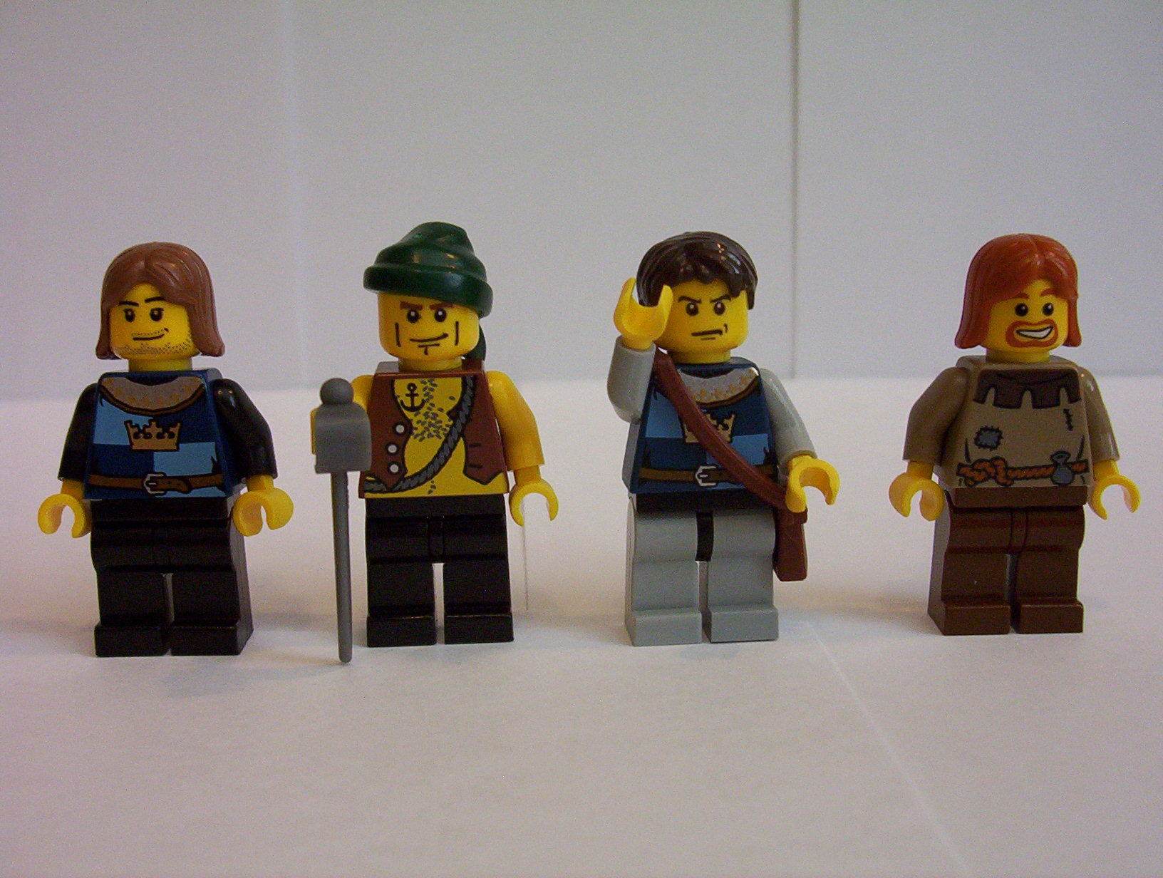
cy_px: 439
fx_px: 1448
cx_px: 582
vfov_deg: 33.7
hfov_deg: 43.8
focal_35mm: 43
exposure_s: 1/51.1
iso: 200
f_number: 2.73
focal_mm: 5.77
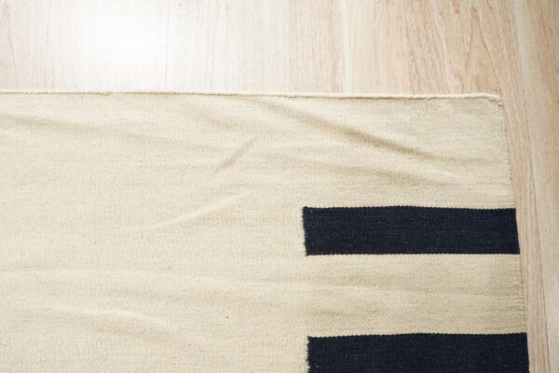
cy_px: 186
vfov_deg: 53.1
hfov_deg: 73.7
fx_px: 373
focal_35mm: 24
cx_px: 280
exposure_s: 1/250
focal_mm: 16
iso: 1600
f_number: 5
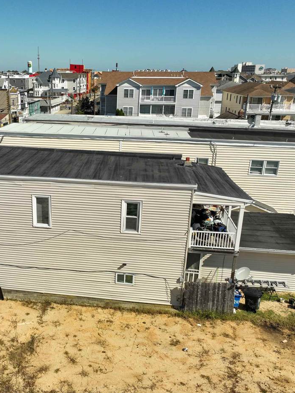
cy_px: 195
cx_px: 78
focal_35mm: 33
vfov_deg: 55.4
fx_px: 375
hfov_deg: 41.8
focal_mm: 12.29
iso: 100
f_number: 2.8
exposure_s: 1/2500
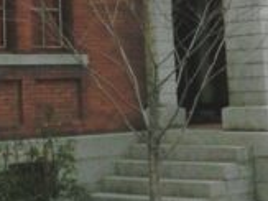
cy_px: -267
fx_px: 1168
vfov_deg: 8.9
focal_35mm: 151
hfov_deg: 13.0
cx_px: 35
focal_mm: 4.24
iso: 80
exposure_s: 1/200
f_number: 7.9
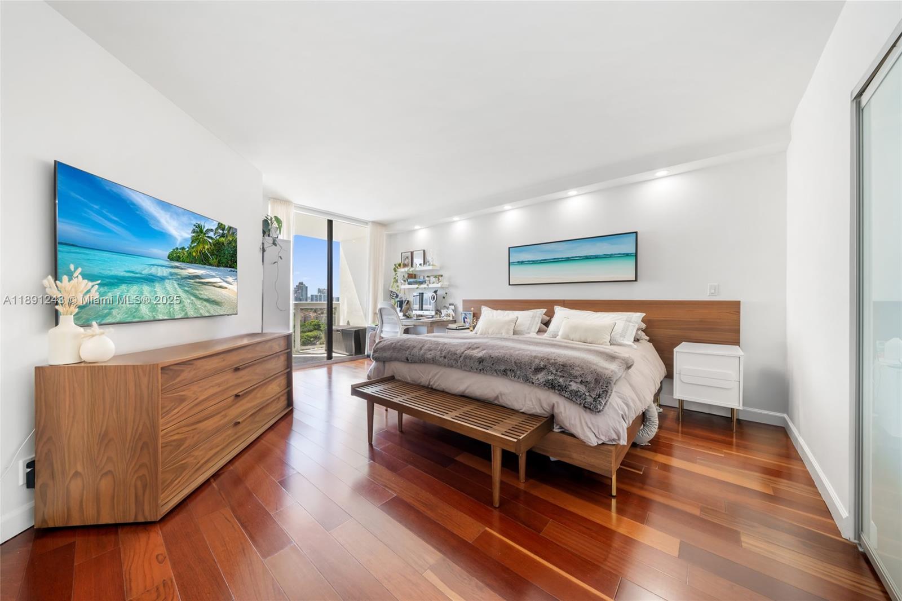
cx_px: 451
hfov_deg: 112.6
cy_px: 300
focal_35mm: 12
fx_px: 301
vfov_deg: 90.0
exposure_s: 1/4
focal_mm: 12
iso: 500
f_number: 9
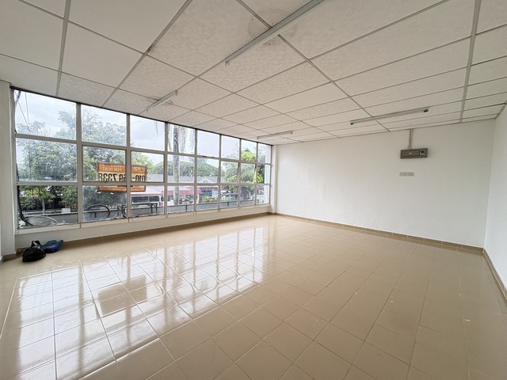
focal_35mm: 14
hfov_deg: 102.1
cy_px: 190
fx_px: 205
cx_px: 254
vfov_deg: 85.7
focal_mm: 2.22
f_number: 2.2
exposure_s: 1/99
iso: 160
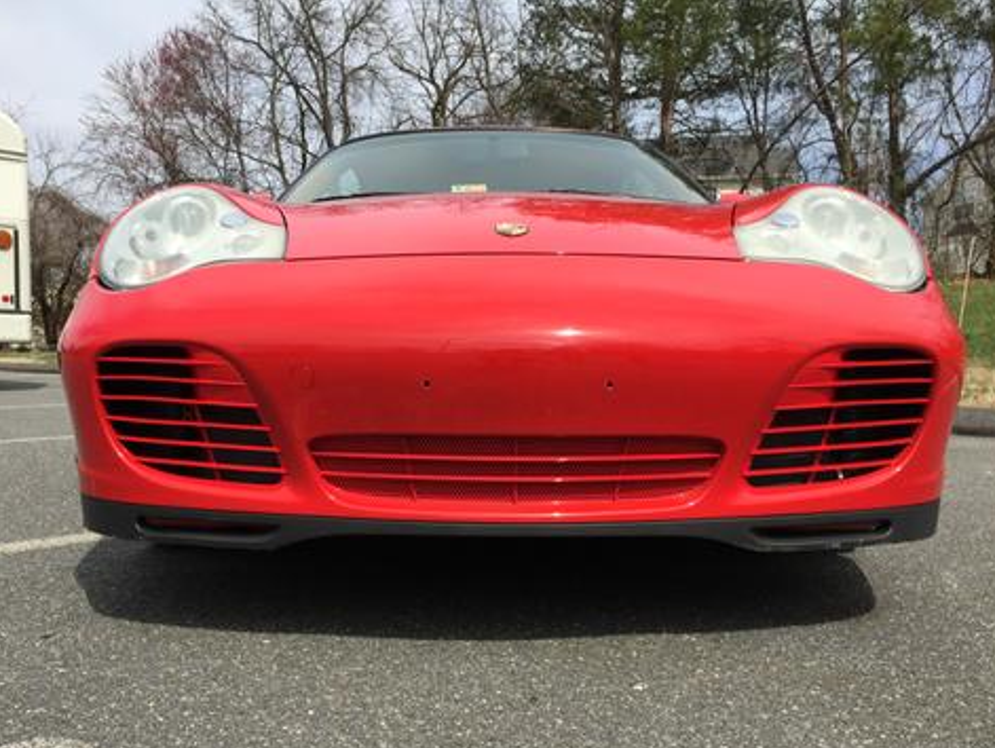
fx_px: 892
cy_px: 397
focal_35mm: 31
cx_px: 475
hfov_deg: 58.3
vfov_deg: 45.5
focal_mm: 4.15
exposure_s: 1/1721
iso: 32
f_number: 2.2
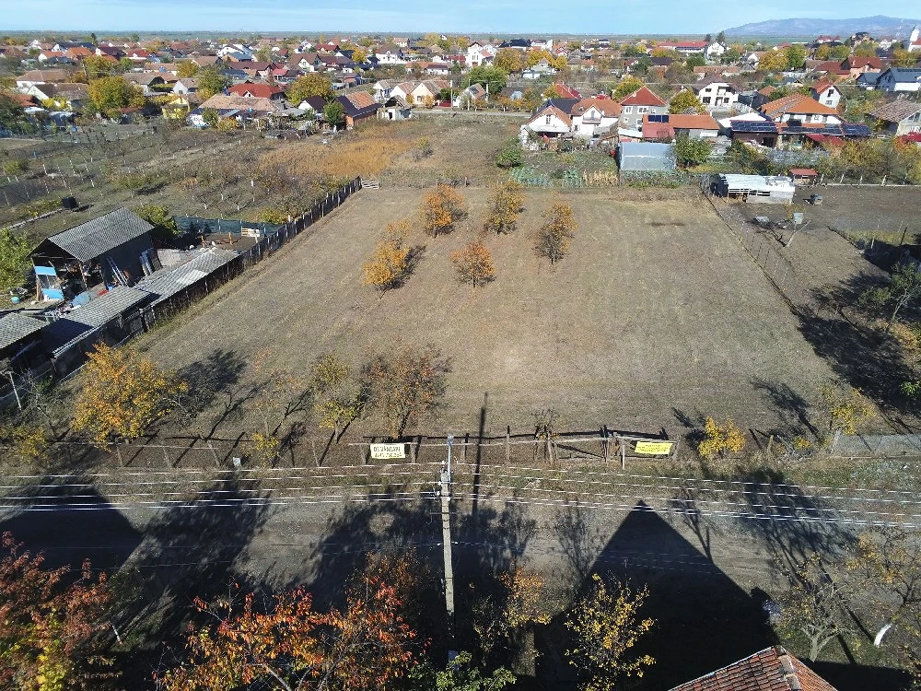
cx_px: 460
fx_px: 612
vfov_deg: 58.9
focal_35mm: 23
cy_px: 346
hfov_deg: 73.9
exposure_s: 1/2000
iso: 142
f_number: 2.4
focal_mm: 4
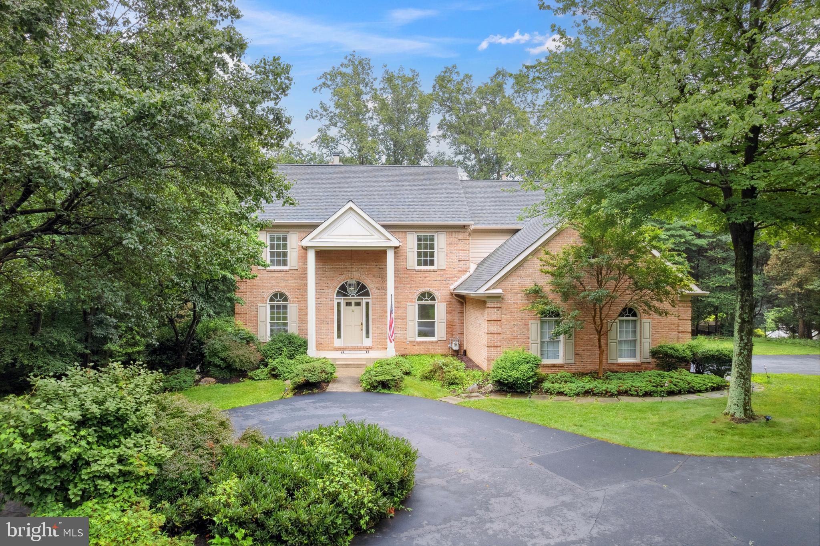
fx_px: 501
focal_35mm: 22
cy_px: 273
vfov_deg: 57.2
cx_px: 410
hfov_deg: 78.6
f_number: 2.8
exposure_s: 1/25
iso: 100
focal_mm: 8.4
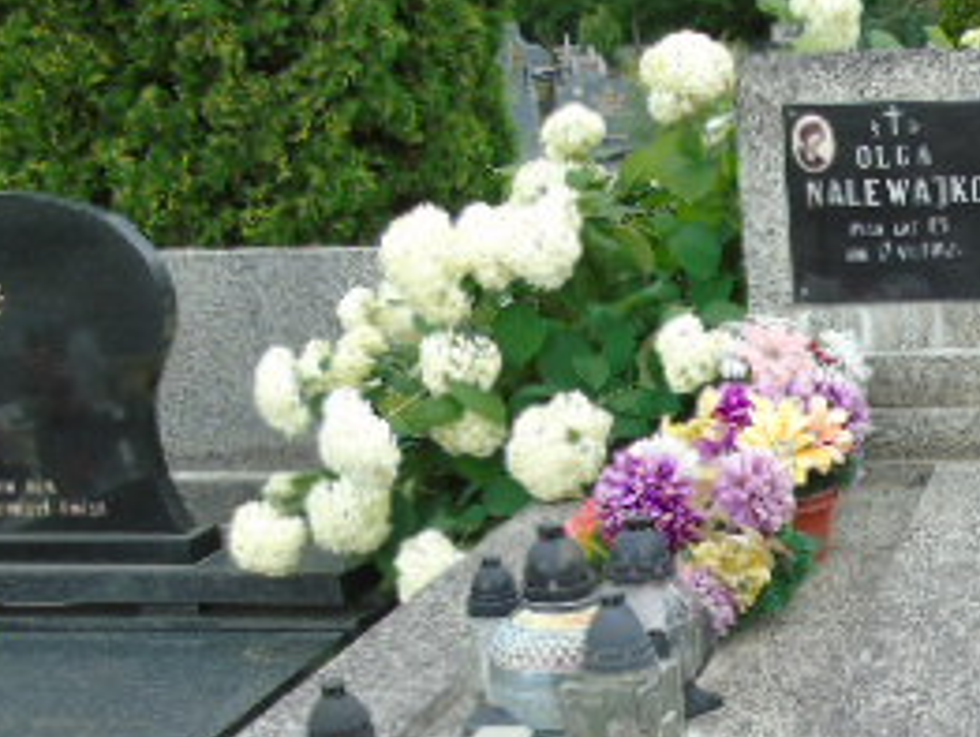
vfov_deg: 23.6
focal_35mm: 61
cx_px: 1051
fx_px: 1729
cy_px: 610
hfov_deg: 28.9
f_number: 3.4
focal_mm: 4.4
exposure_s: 1/125
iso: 80
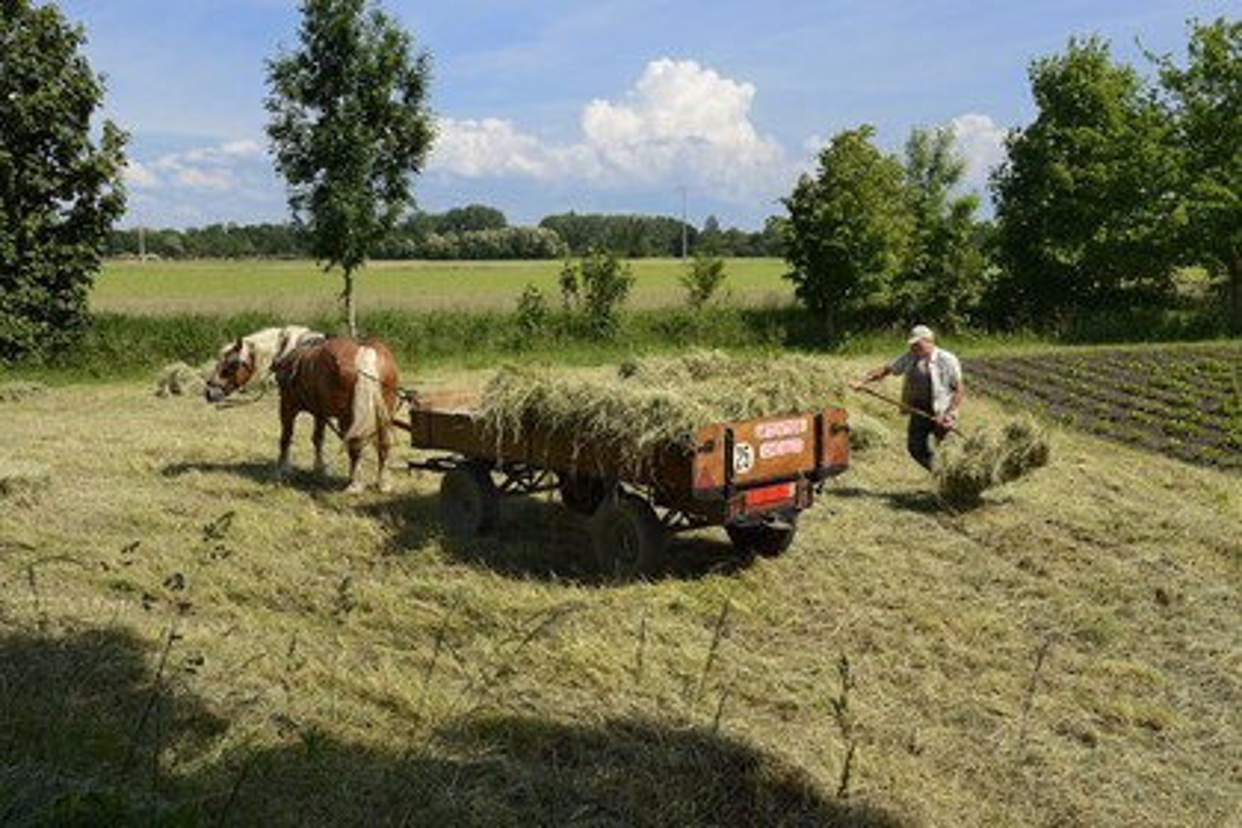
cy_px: 414
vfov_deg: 37.9
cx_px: 621
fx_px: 1207
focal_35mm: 35
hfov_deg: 54.4
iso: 200
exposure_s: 1/320
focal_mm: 35
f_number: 10
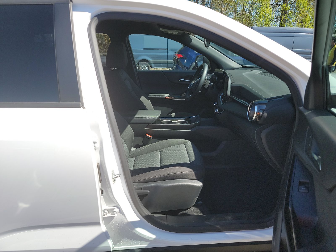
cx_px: 168
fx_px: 233
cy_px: 126
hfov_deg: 71.6
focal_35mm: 24
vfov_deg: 56.8
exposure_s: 1/434
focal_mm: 6.7
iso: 50
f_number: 1.8
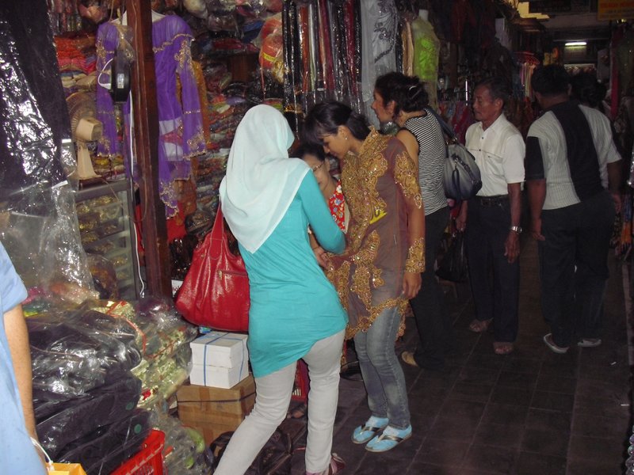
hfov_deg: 49.0
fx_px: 696
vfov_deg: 37.7
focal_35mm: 38
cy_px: 238
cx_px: 317
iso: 200
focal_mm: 6.2
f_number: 2.8
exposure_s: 1/60
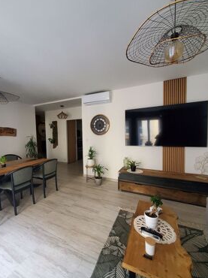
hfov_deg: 81.3
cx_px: 91
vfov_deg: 98.2
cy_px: 144
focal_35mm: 15
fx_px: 120
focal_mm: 1.8
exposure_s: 1/33
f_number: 2.2
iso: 800
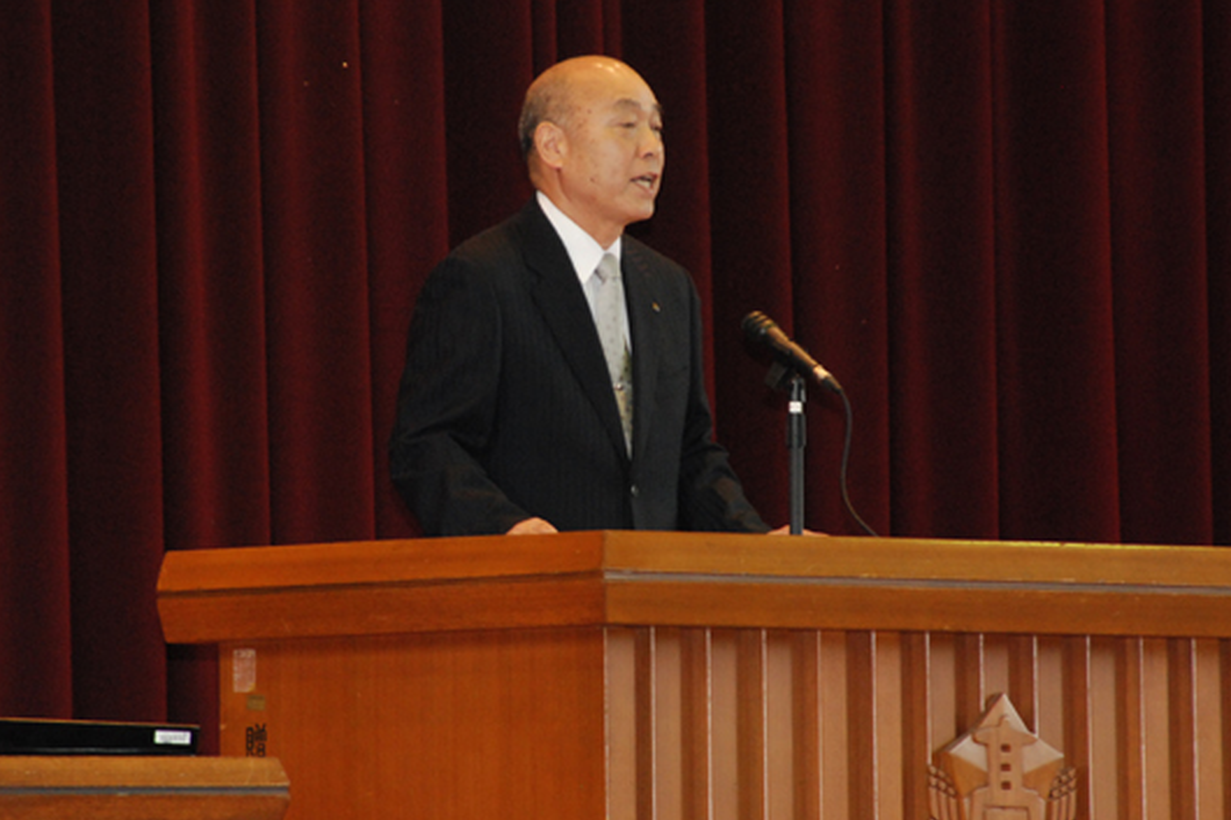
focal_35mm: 357
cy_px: 365
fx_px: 12203
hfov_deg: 5.8
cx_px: 609
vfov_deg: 3.8
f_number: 6.3
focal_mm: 210
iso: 1600
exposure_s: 1/60
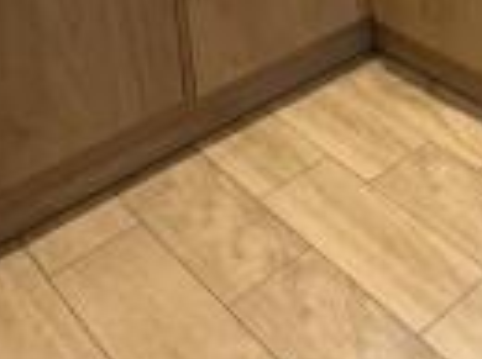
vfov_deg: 18.7
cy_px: -265
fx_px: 876
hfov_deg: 26.6
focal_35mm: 63
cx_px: 606
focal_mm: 2.22
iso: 320
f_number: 2.2
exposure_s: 1/121
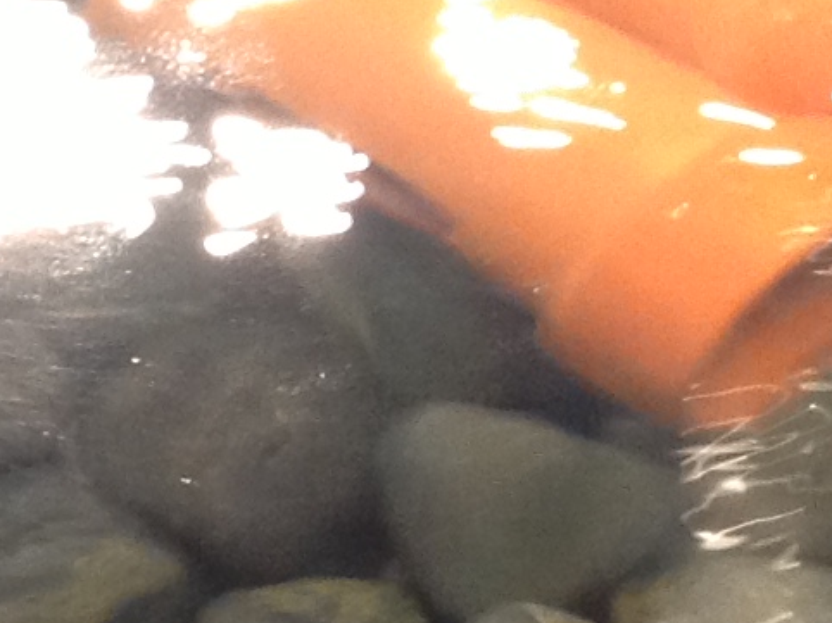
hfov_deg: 10.1
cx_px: -463
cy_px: 442
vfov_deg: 7.9
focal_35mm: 188
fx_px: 4516
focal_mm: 4.28
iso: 160
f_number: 2.4
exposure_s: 1/17
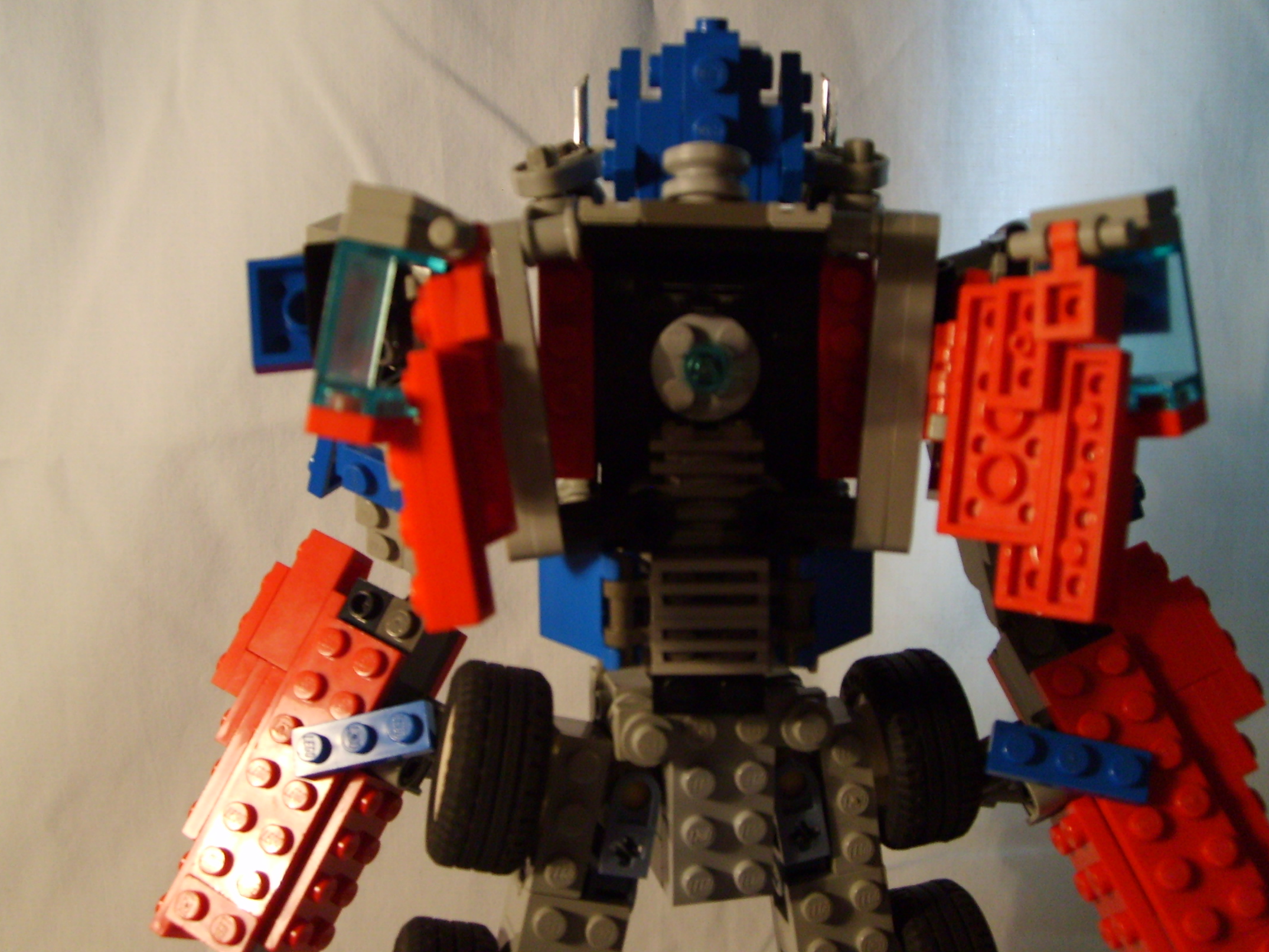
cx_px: 644
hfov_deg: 50.1
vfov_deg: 38.7
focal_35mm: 37
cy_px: 464
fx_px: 1356
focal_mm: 5.8
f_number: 2.8
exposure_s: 1/30
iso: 140
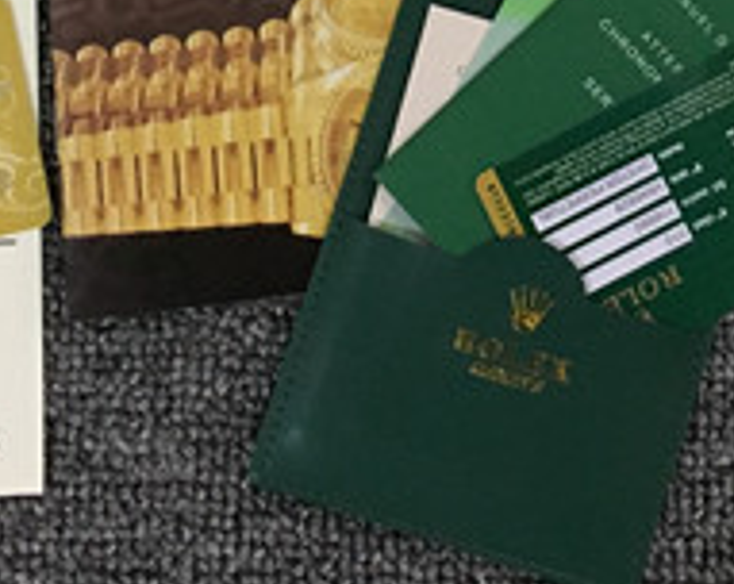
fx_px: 2255
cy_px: -344
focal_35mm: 104
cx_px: 619
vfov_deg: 13.7
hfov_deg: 18.3
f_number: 2.2
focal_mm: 4.15
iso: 200
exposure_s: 1/33
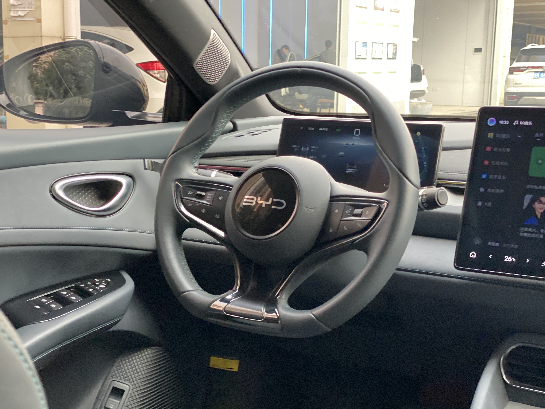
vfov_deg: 27.5
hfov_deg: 36.2
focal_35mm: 53
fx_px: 834
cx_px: 269
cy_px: 206
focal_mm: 6
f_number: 2
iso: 100
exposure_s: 1/122
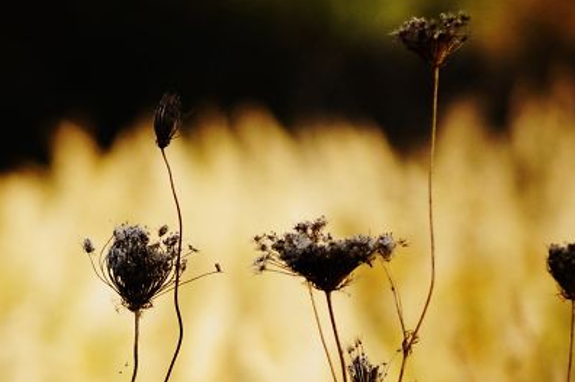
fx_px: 10640
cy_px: 379
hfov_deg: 3.1
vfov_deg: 2.1
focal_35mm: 667
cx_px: 195
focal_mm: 200
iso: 800
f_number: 5.6
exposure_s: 1/2500
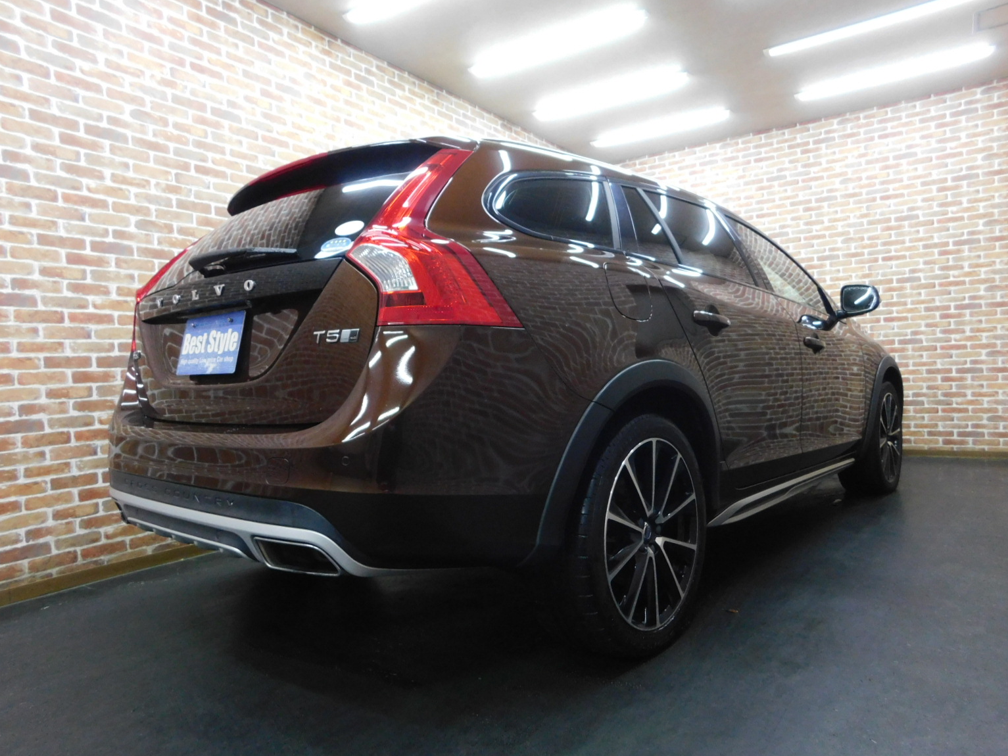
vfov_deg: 56.8
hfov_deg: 71.6
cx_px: 506
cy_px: 387
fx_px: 699
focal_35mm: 24
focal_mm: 4
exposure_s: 1/25
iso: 400
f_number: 3
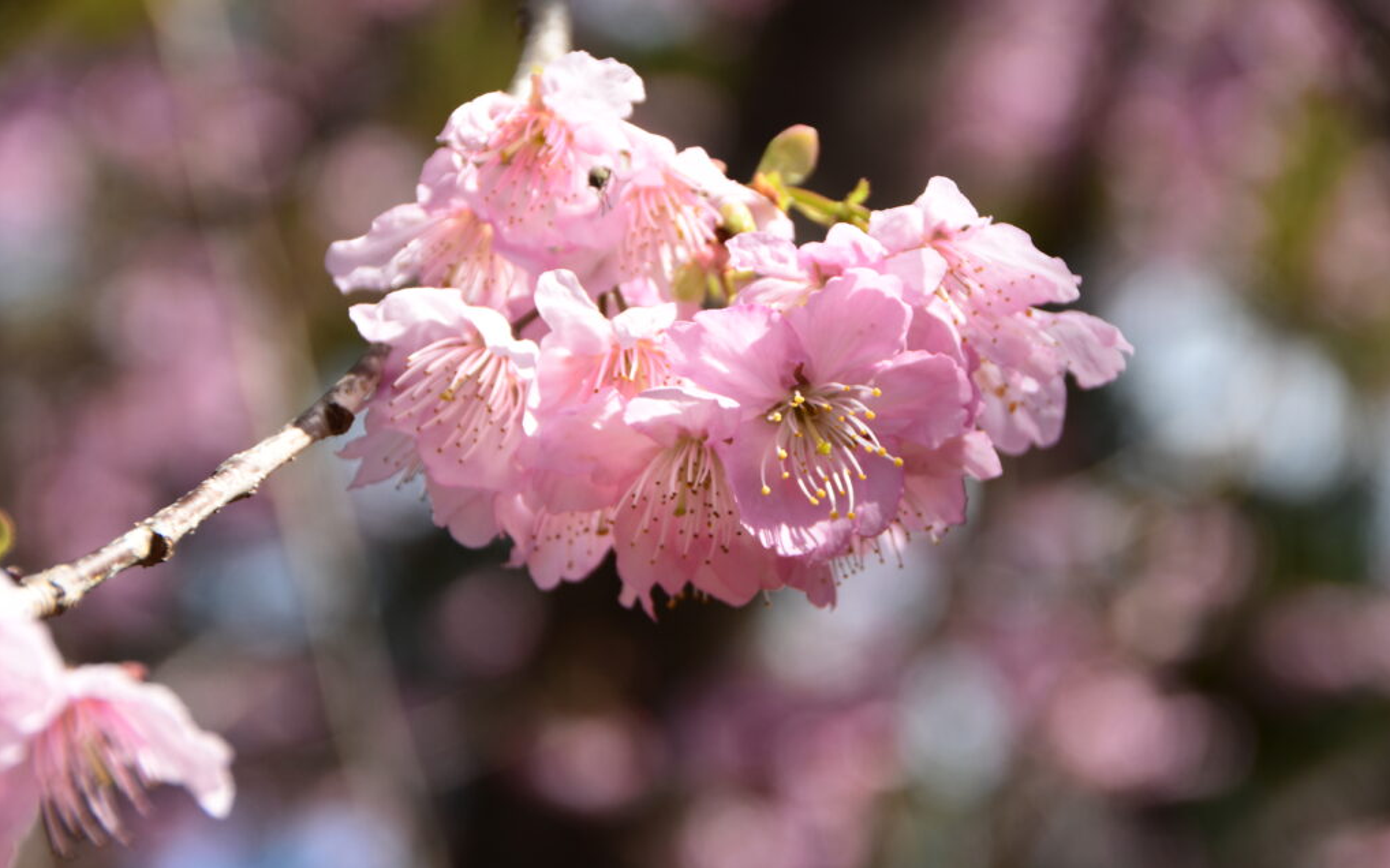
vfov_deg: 6.6
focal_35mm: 200
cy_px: 444
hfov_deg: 10.5
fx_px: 7576
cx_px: 696
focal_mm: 130
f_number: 9
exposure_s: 1/125
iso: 100
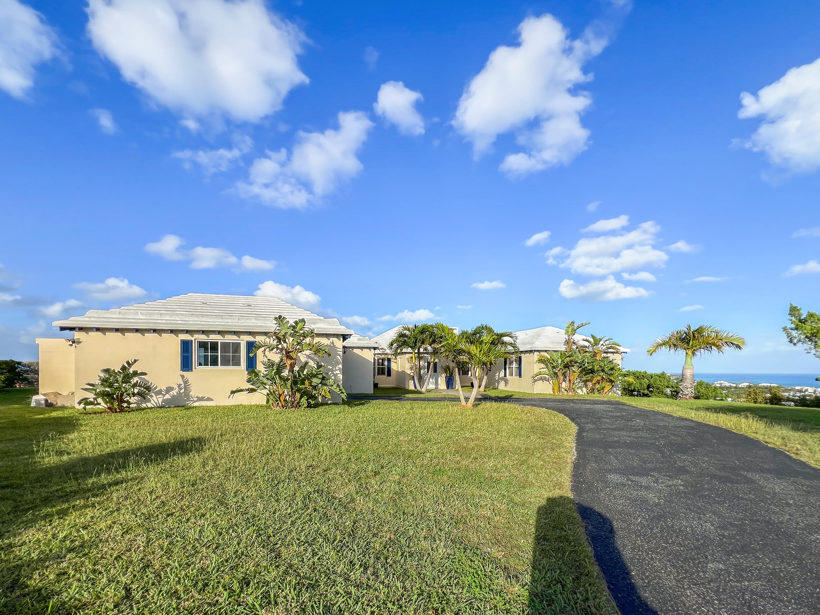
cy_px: 308
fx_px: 308
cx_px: 410
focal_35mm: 13
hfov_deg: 106.2
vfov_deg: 89.9
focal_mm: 1.57
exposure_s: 1/3000
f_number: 1.8
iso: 32
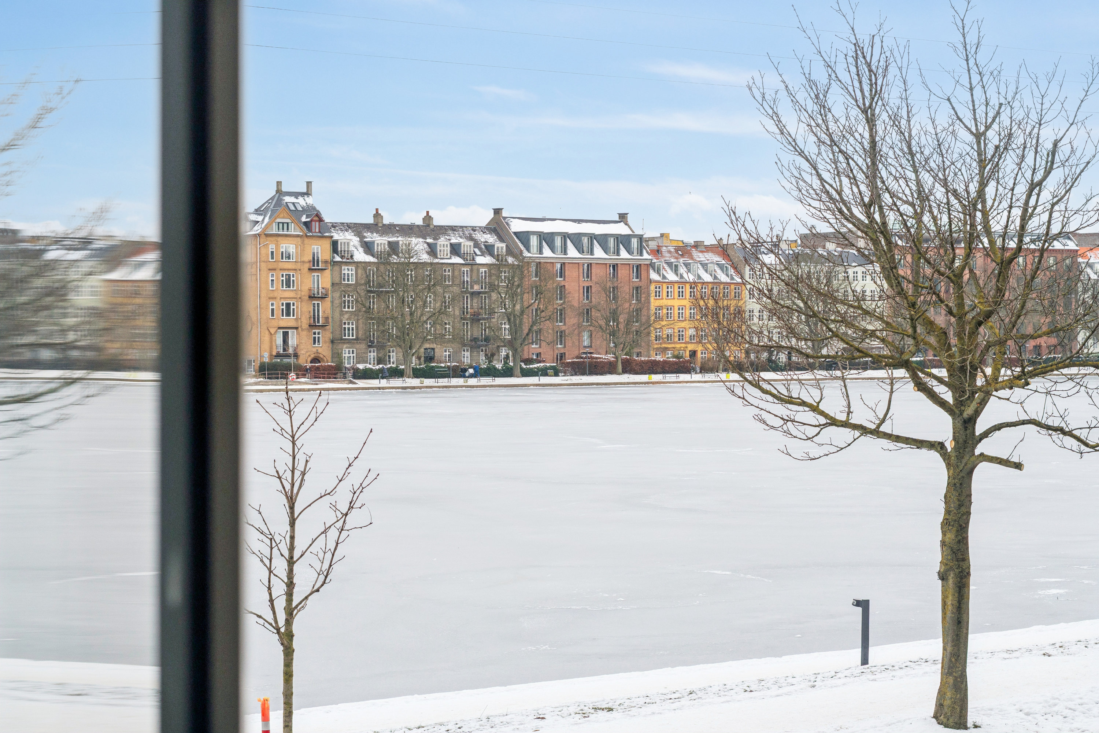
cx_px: 550
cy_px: 366
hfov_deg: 27.0
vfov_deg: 18.2
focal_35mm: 75
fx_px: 2289
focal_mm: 50
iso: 400
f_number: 7.1
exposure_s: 1/160
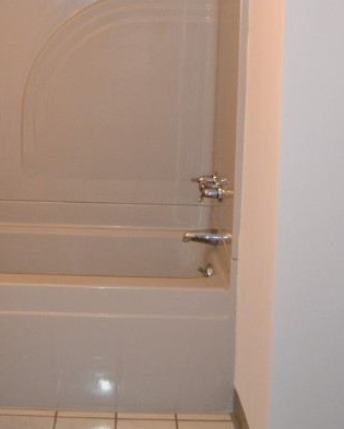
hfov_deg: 23.0
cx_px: 100
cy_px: 41
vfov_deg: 27.6
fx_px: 839
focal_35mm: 66
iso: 1800
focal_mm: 24
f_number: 4
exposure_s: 1/60
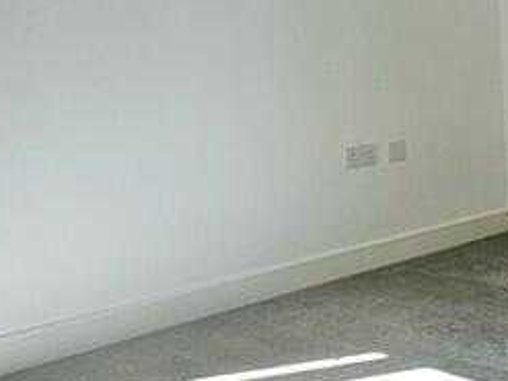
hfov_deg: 28.7
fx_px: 792
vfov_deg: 27.0
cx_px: 668
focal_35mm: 54
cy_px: 159
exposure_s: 1/244
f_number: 2.2
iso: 64
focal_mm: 2.2
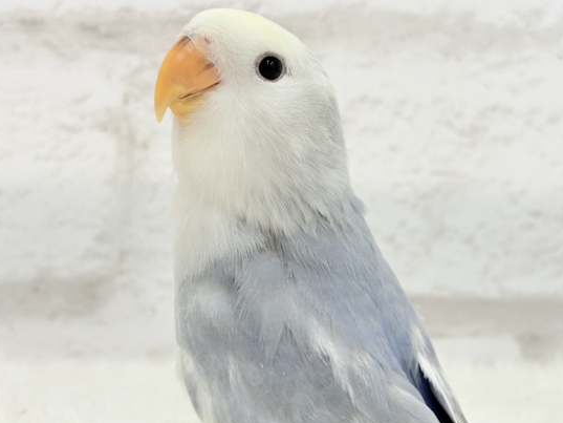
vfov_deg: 23.7
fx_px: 1009
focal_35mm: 62
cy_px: 202
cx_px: 313
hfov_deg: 31.2
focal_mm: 5.96
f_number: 1.6
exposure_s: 1/50
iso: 40
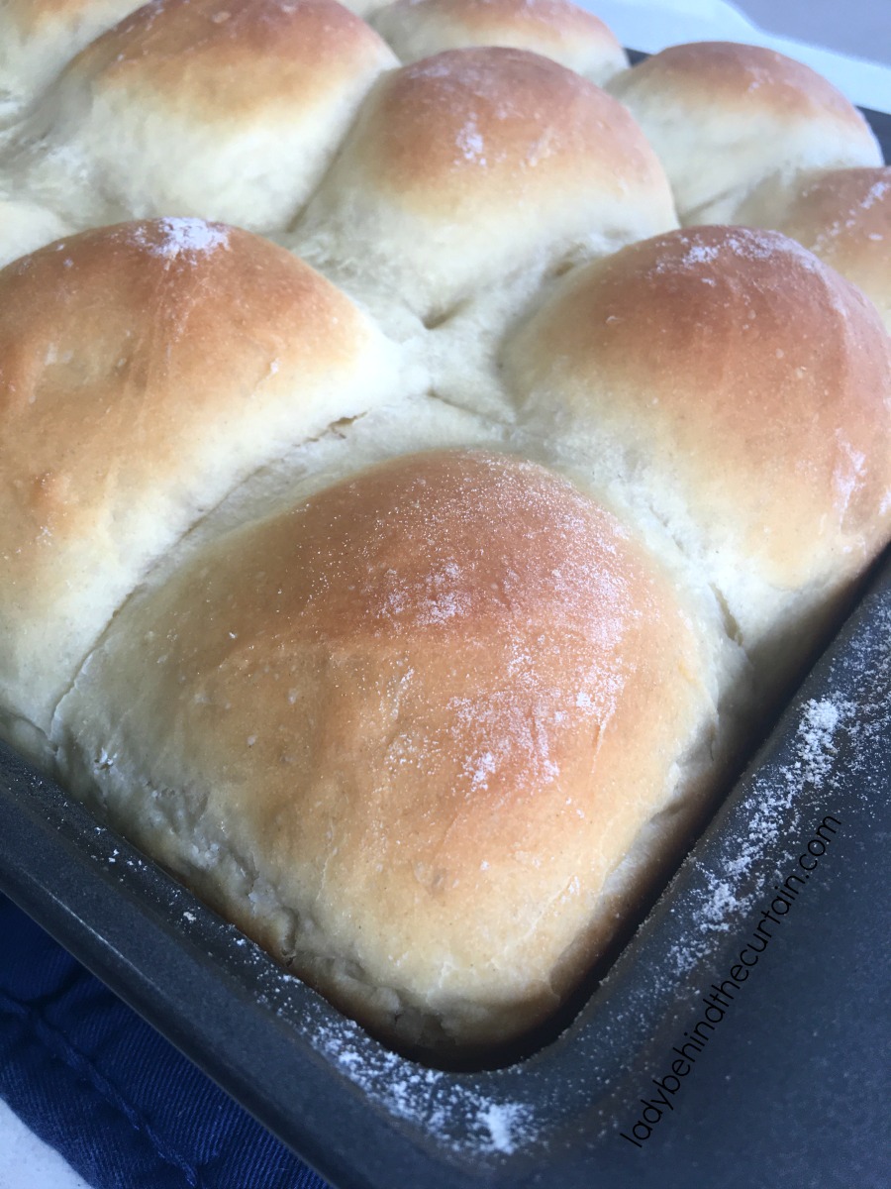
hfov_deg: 48.2
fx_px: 995
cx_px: 446
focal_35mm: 29
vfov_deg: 61.7
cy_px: 594
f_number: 2.2
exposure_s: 1/120
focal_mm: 4.15
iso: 40
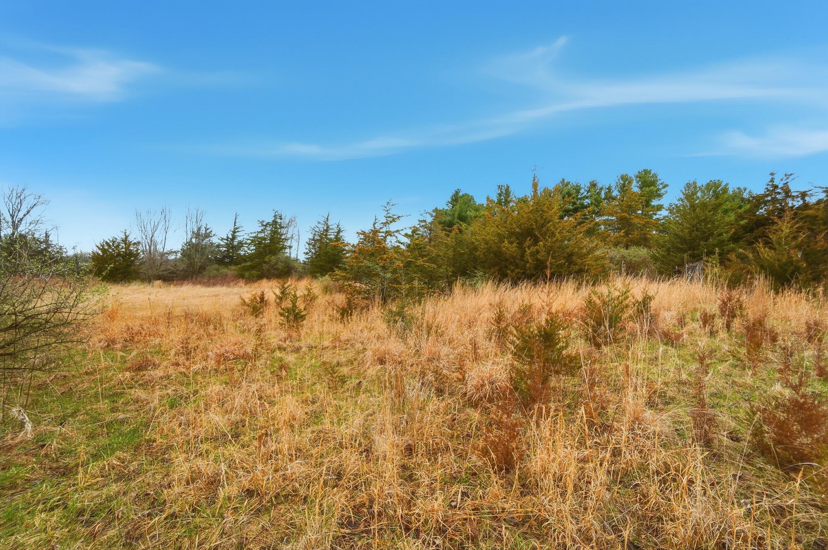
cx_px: 414
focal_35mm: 15
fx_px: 345
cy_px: 275
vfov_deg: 77.2
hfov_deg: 100.5
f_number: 4
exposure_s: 1/2500
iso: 100
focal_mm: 10
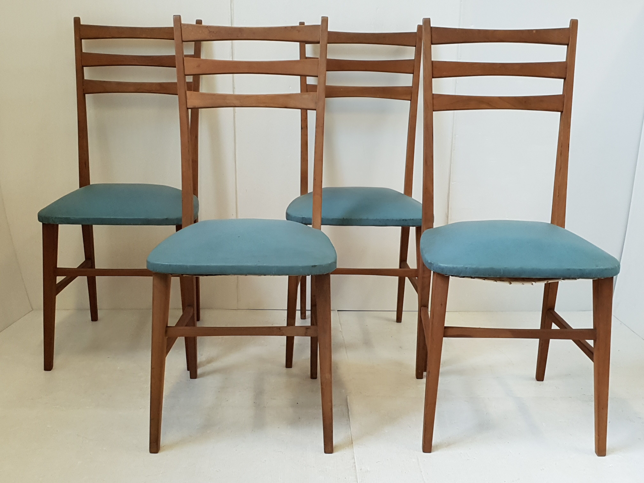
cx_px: 322
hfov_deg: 67.3
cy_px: 242
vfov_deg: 53.1
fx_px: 484
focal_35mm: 26
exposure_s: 1/50
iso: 125
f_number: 2.4
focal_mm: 4.3
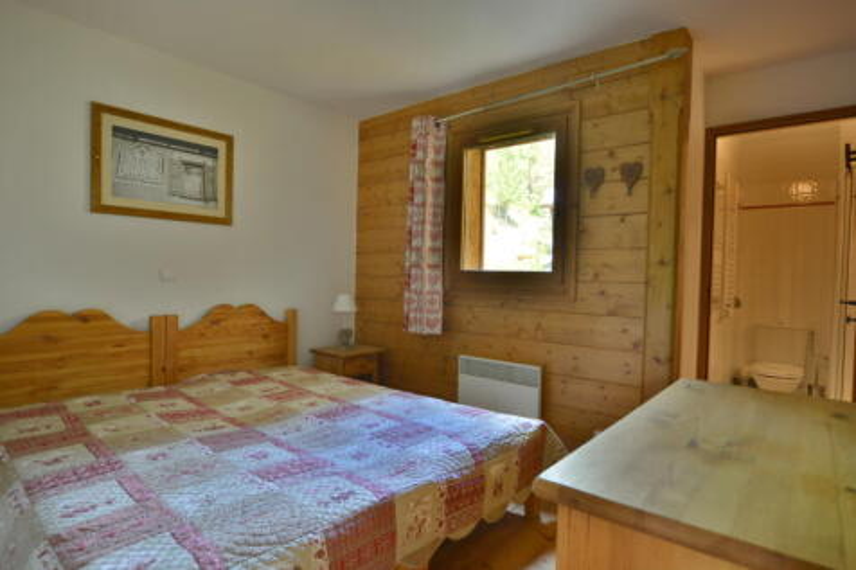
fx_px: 463
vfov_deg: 63.2
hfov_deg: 85.4
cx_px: 428
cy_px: 285
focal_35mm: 20
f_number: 4.5
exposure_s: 1/80
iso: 200
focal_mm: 13
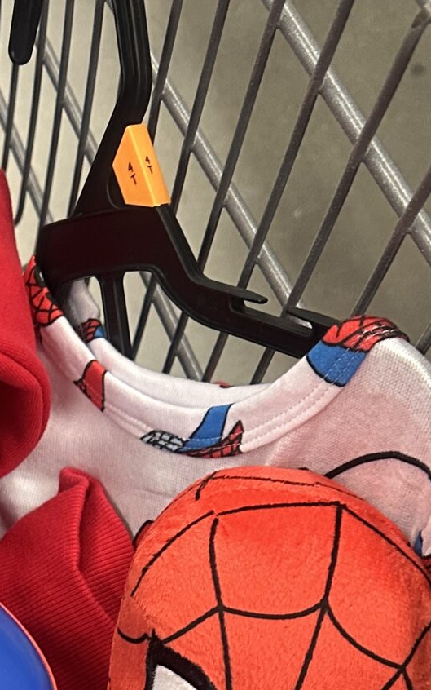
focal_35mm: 77
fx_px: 1447
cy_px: 820
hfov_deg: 16.2
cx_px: -108
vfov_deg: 24.4
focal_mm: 6.86
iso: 400
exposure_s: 1/60
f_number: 1.78
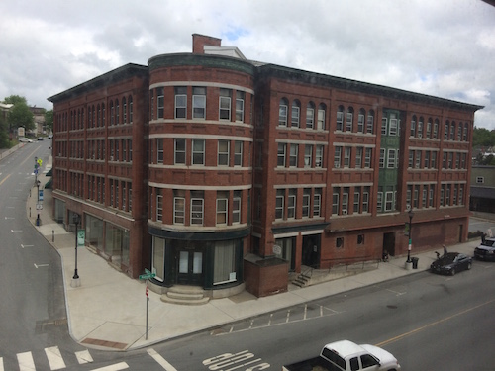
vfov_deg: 48.2
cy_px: 186
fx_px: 415
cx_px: 248
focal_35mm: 29
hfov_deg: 61.7
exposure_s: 1/1244
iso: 32
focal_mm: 4.15
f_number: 2.2
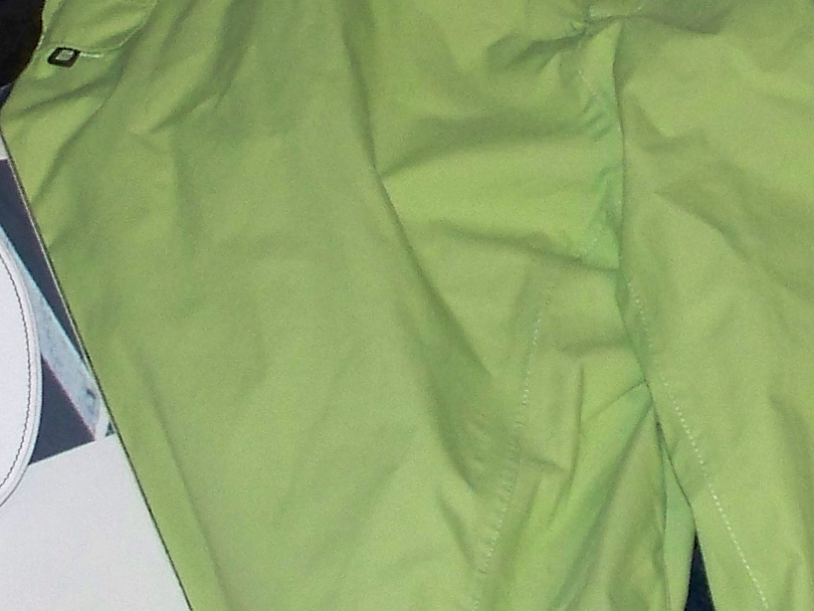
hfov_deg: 11.2
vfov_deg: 8.2
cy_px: -348
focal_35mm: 176
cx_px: 467
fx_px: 4140
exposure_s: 1/30
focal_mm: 7.54
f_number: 2.8
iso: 200
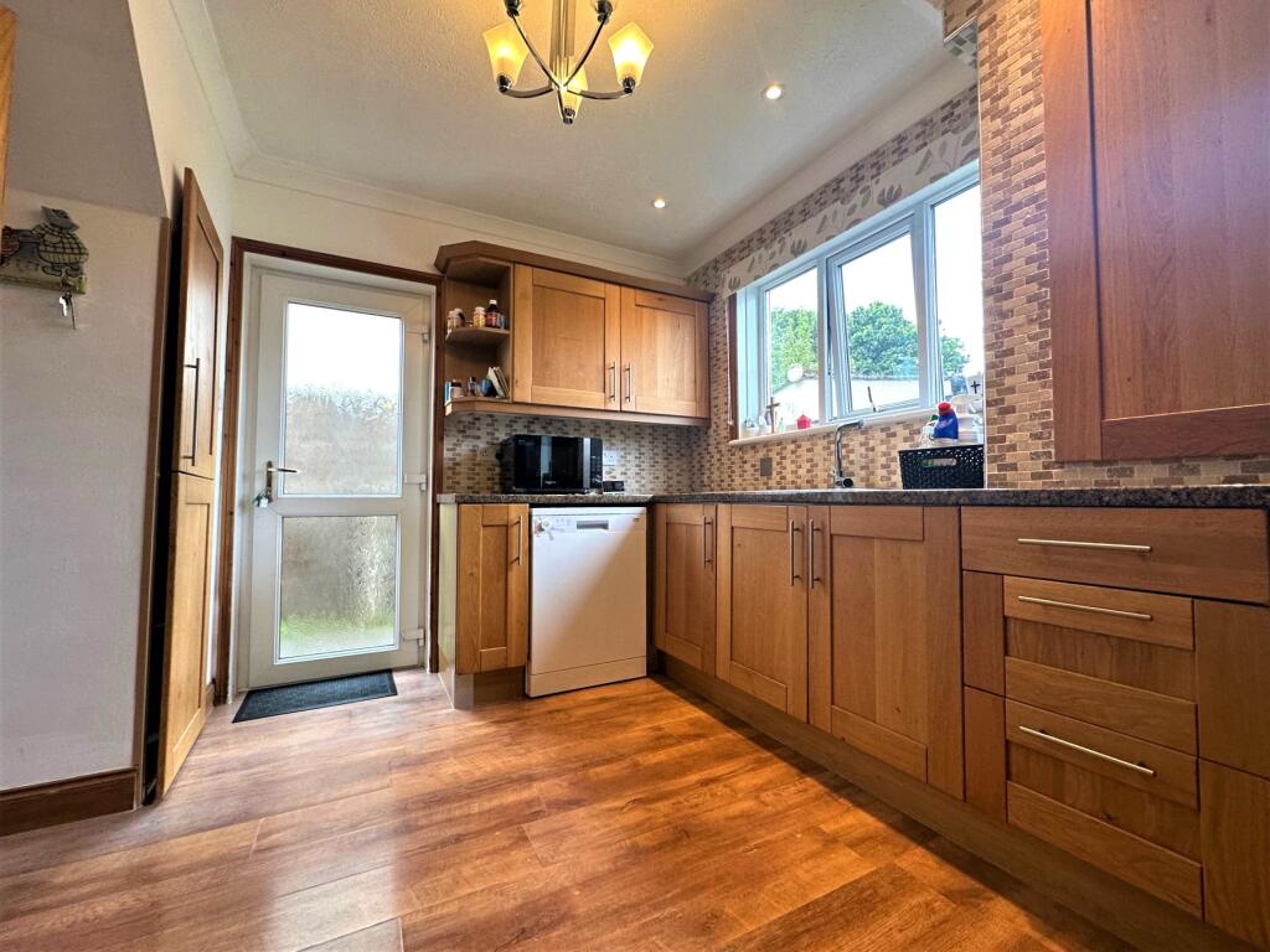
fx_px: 514
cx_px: 635
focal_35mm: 14
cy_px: 476
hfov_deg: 102.1
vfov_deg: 85.7
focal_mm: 2.22
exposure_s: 1/100
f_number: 2.2
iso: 100
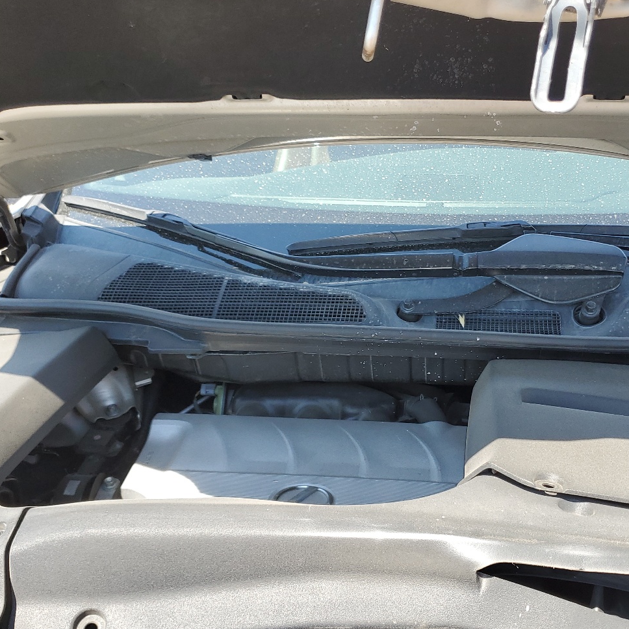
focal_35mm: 38
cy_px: 342
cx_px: 423
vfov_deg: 43.8
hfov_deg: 43.2
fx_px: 781
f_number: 1.5
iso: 50
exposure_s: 1/625
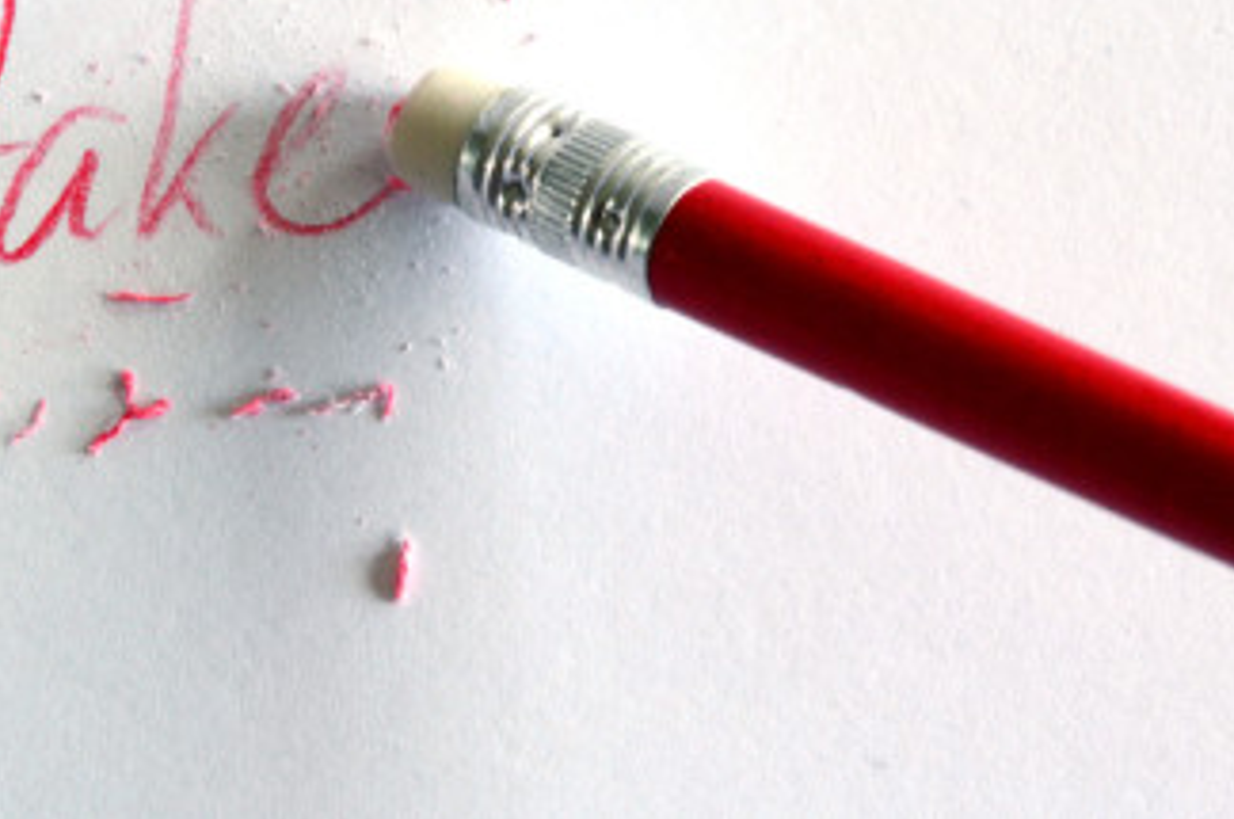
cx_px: 343
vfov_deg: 6.3
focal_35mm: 218
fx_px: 7461
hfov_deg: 9.4
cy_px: 162
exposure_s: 1/4
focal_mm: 90
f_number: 38
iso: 1000
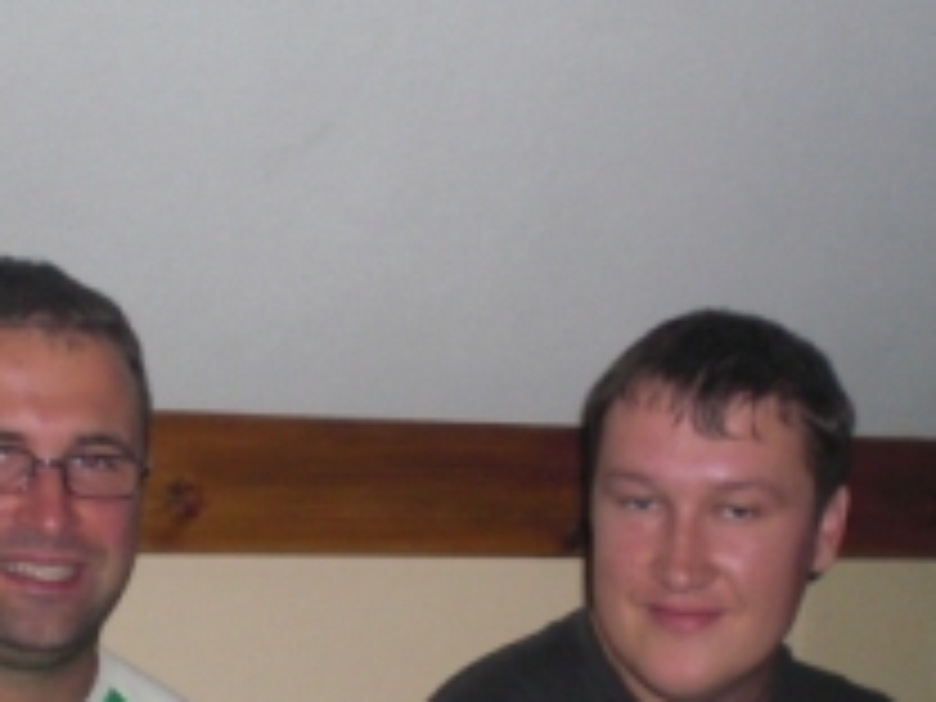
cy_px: 644
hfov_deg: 23.8
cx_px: 374
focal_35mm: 82
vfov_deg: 17.7
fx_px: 2217
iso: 200
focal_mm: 6.3
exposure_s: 1/60
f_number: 3.1
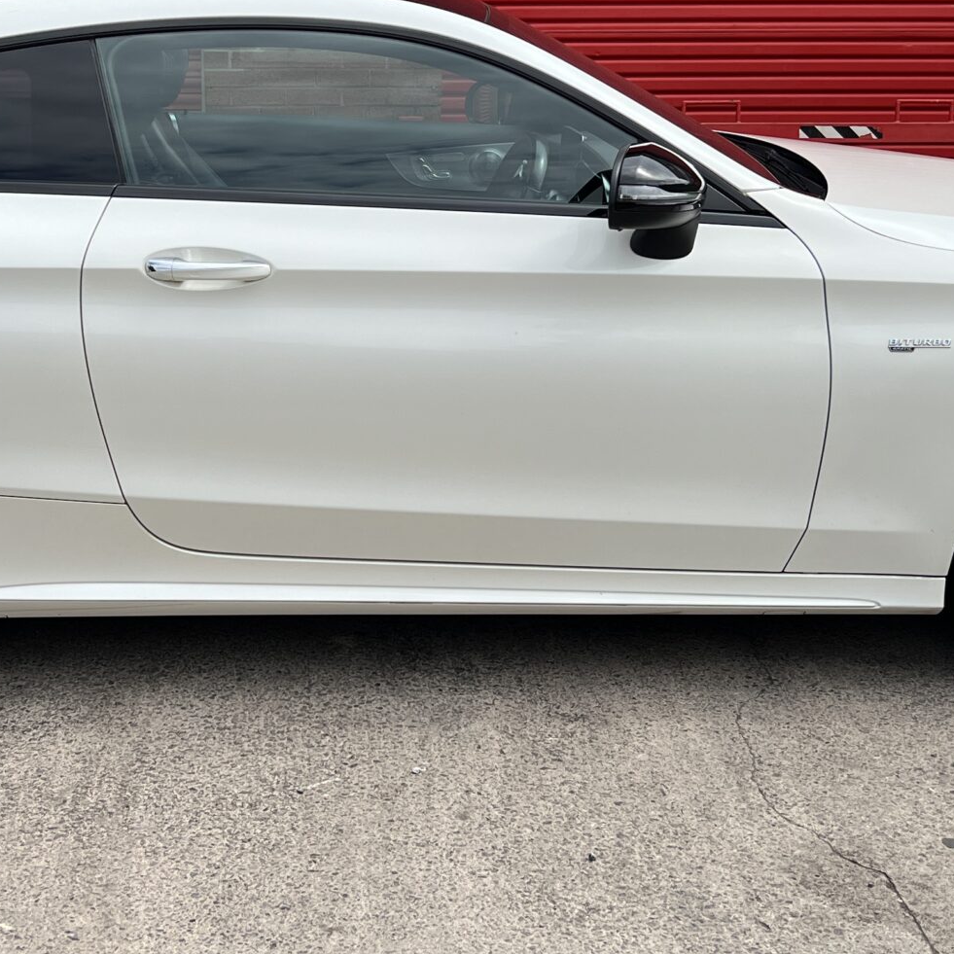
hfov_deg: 28.4
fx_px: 1871
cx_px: 313
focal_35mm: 60
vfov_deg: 28.5
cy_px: 364
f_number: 1.5
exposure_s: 1/3968
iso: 50
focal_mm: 5.7
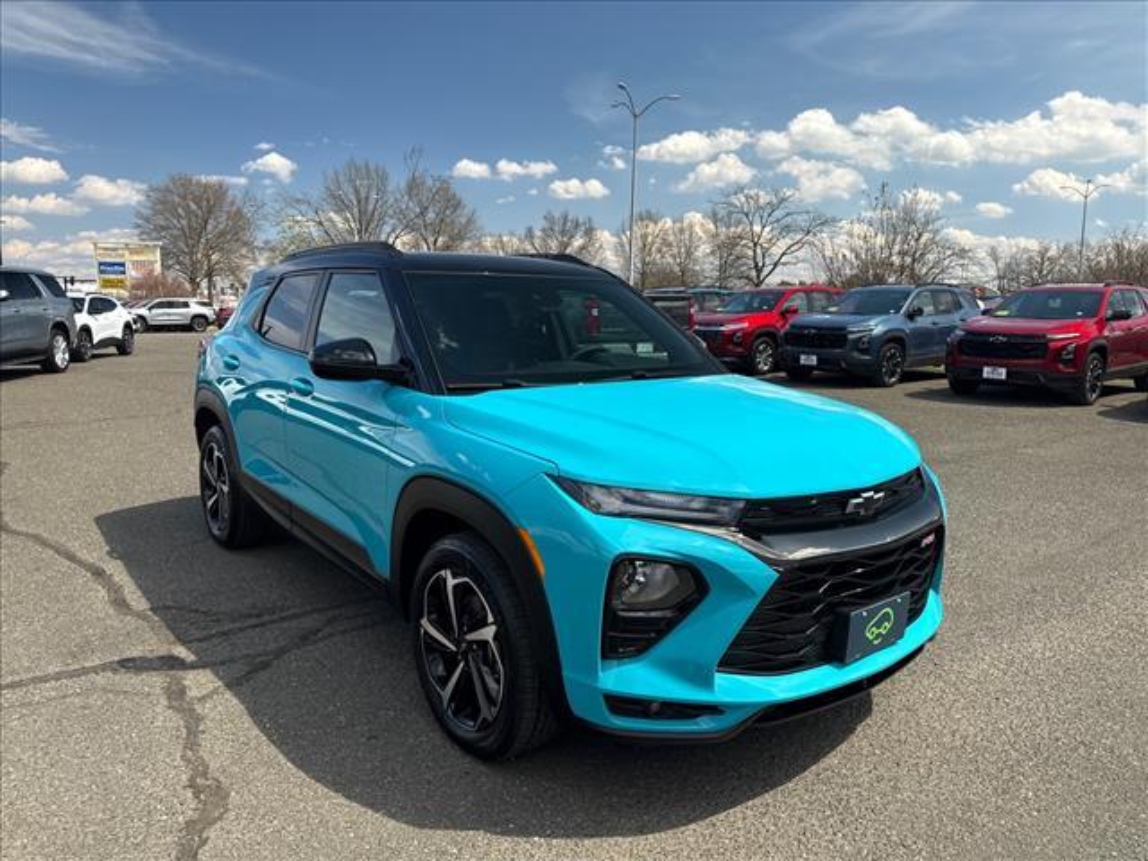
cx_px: 574
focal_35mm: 24
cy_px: 430
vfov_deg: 56.8
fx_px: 796
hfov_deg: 71.6
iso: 80
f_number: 1.78
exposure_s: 1/1689
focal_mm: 6.76
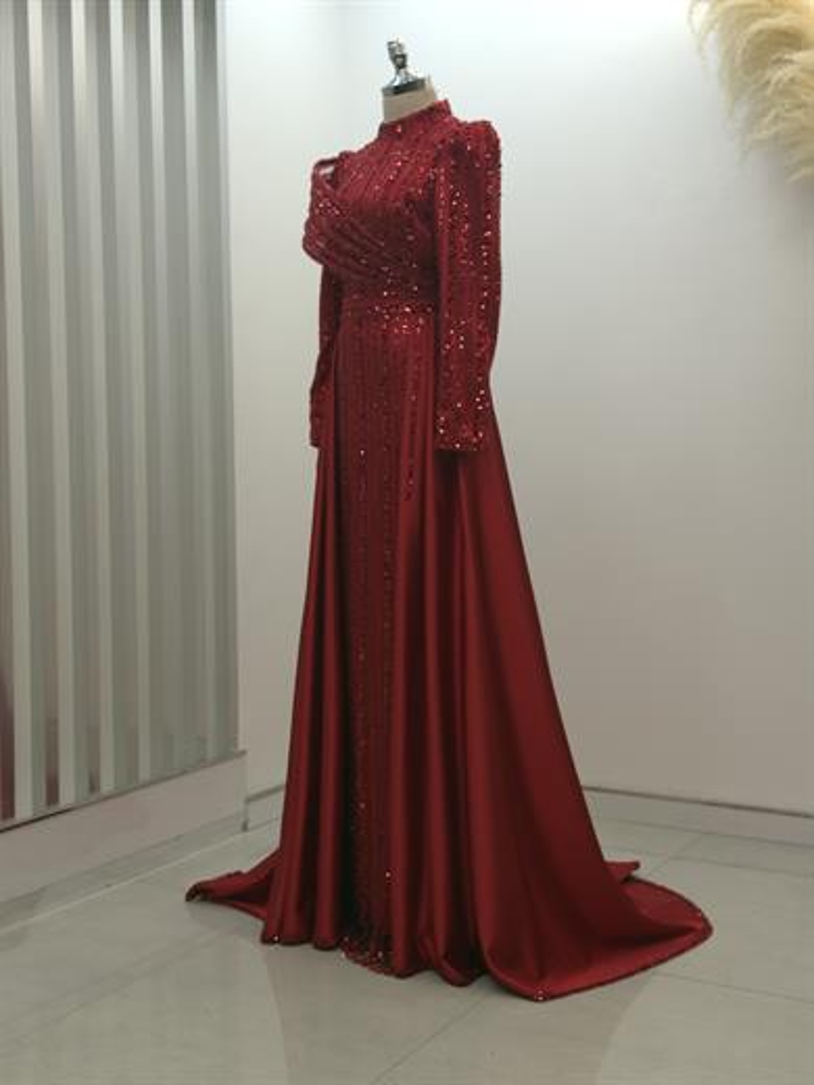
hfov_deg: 30.3
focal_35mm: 48
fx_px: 1505
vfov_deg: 39.7
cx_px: 407
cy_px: 542
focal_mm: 6.76
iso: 64
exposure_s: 1/472
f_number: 1.78
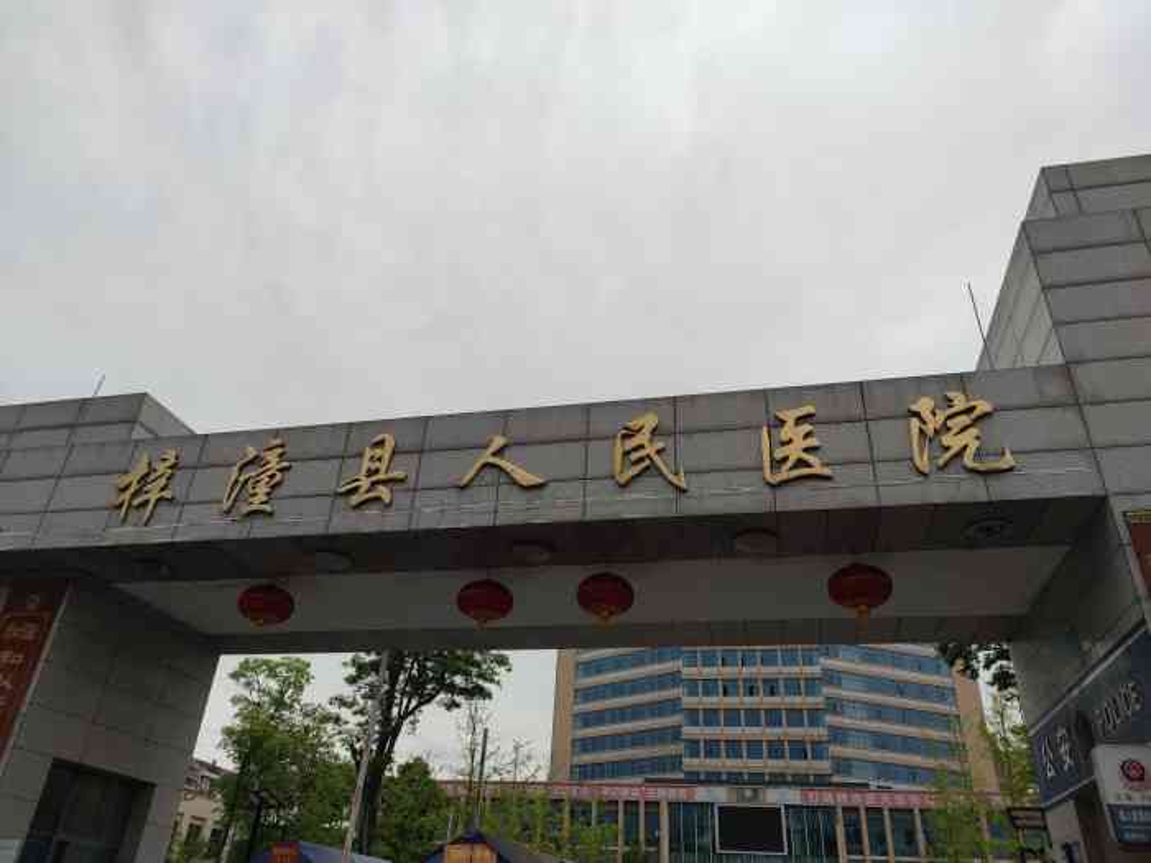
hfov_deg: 69.4
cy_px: 432
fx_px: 831
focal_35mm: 25
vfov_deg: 54.9
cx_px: 576
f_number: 1.75
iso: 50
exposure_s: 1/250
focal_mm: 5.96
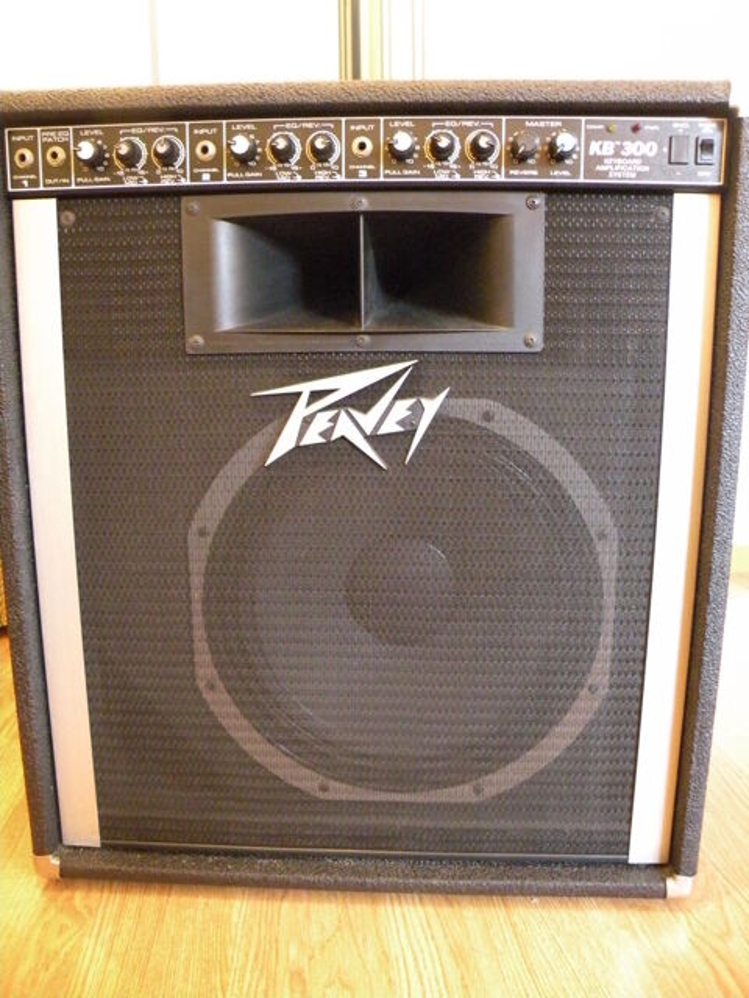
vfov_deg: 65.3
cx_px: 374
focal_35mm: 27
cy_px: 499
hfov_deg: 51.4
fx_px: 779
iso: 800
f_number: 2.8
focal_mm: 4.7
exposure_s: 1/3.8
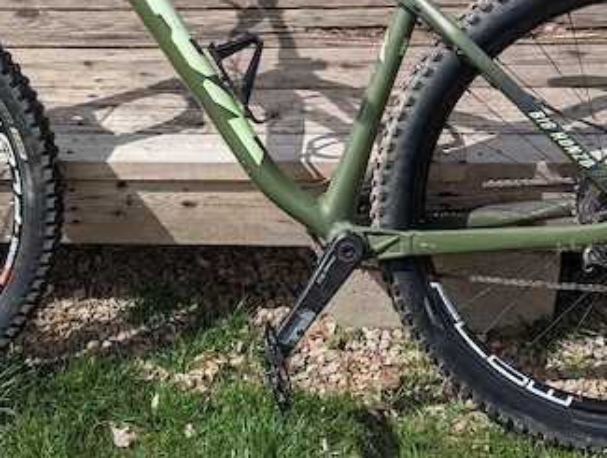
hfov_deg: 32.5
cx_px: 233
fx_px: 1036
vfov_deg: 24.8
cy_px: 157
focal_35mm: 59
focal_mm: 6.81
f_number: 1.85
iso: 39
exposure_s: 1/1664
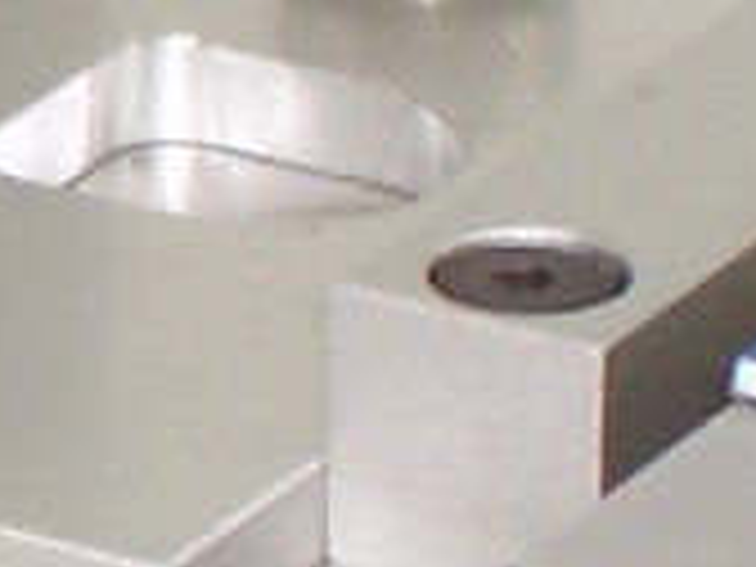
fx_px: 17275
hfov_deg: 2.5
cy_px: 4
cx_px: -1202
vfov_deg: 1.9
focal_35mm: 791
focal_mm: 16.8
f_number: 4.8
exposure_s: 1/10
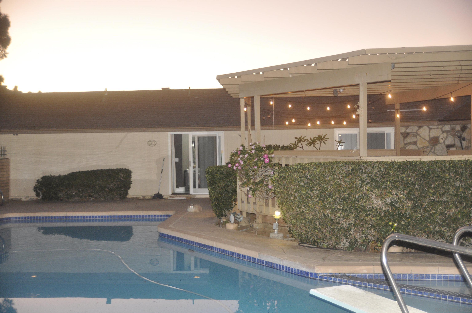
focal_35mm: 48
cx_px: 236
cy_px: 156
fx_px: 629
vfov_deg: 28.0
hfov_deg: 41.2
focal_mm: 32
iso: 800
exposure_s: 1/60
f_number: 2.8
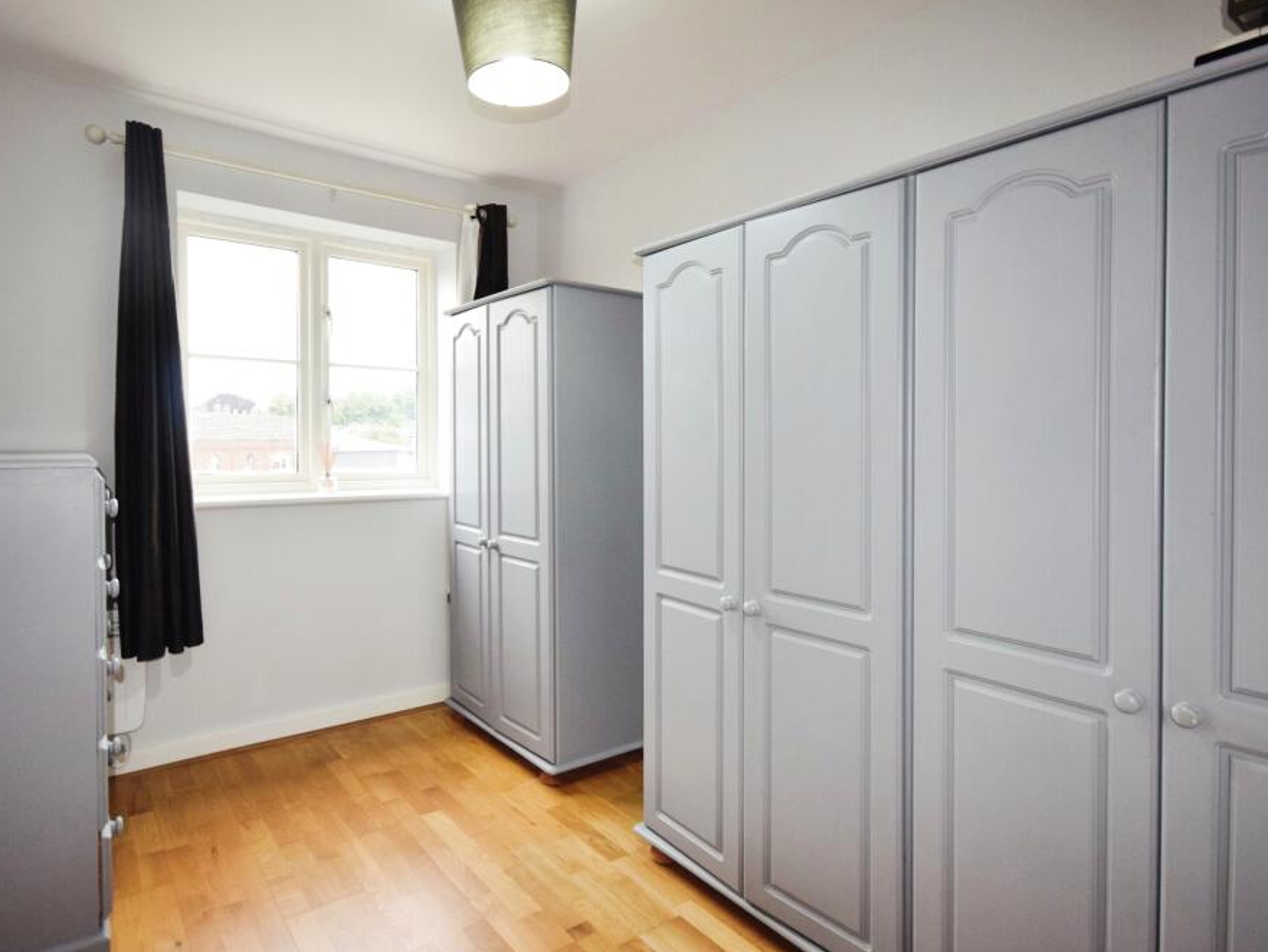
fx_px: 706
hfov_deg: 83.4
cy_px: 483
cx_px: 557
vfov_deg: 67.9
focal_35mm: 19
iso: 800
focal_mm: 11.5
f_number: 5
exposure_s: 1/100
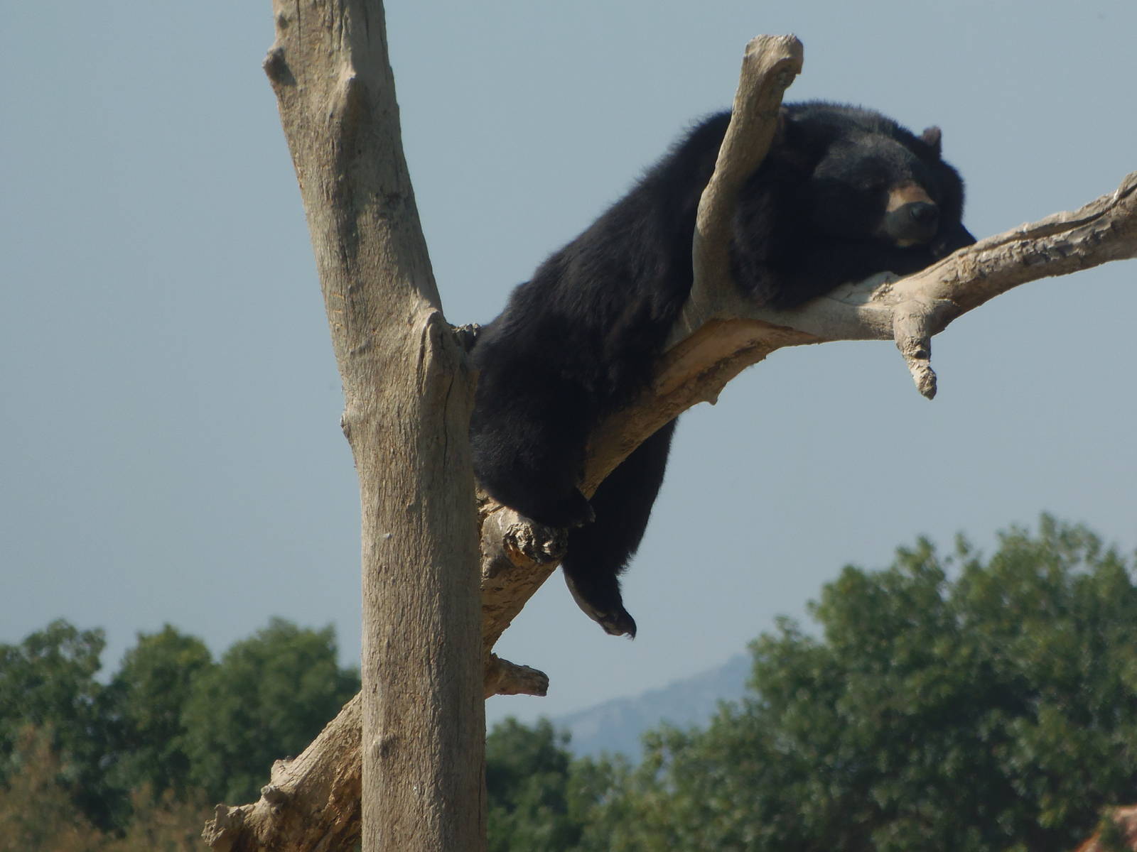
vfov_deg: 2.2
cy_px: 426
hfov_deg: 2.9
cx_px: 568
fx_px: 22368
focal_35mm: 681
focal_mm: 126.2
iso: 64
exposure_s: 1/400
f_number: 5.3
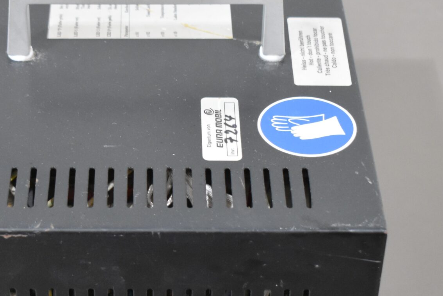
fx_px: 1415
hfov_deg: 17.7
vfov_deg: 11.9
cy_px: 192
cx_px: 150
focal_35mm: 115
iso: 1600
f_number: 4.5
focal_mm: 34
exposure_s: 1/125
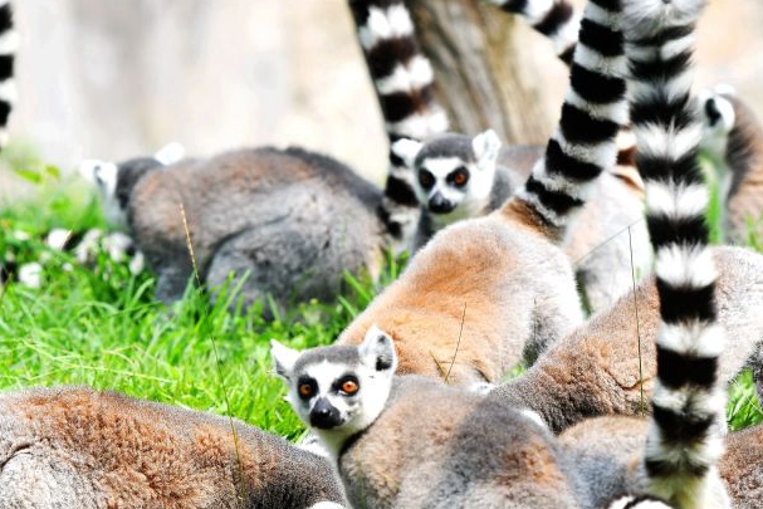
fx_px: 7504
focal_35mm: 354
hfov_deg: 5.8
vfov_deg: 3.9
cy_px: 342
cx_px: 386
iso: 180
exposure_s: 1/800
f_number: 5
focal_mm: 140
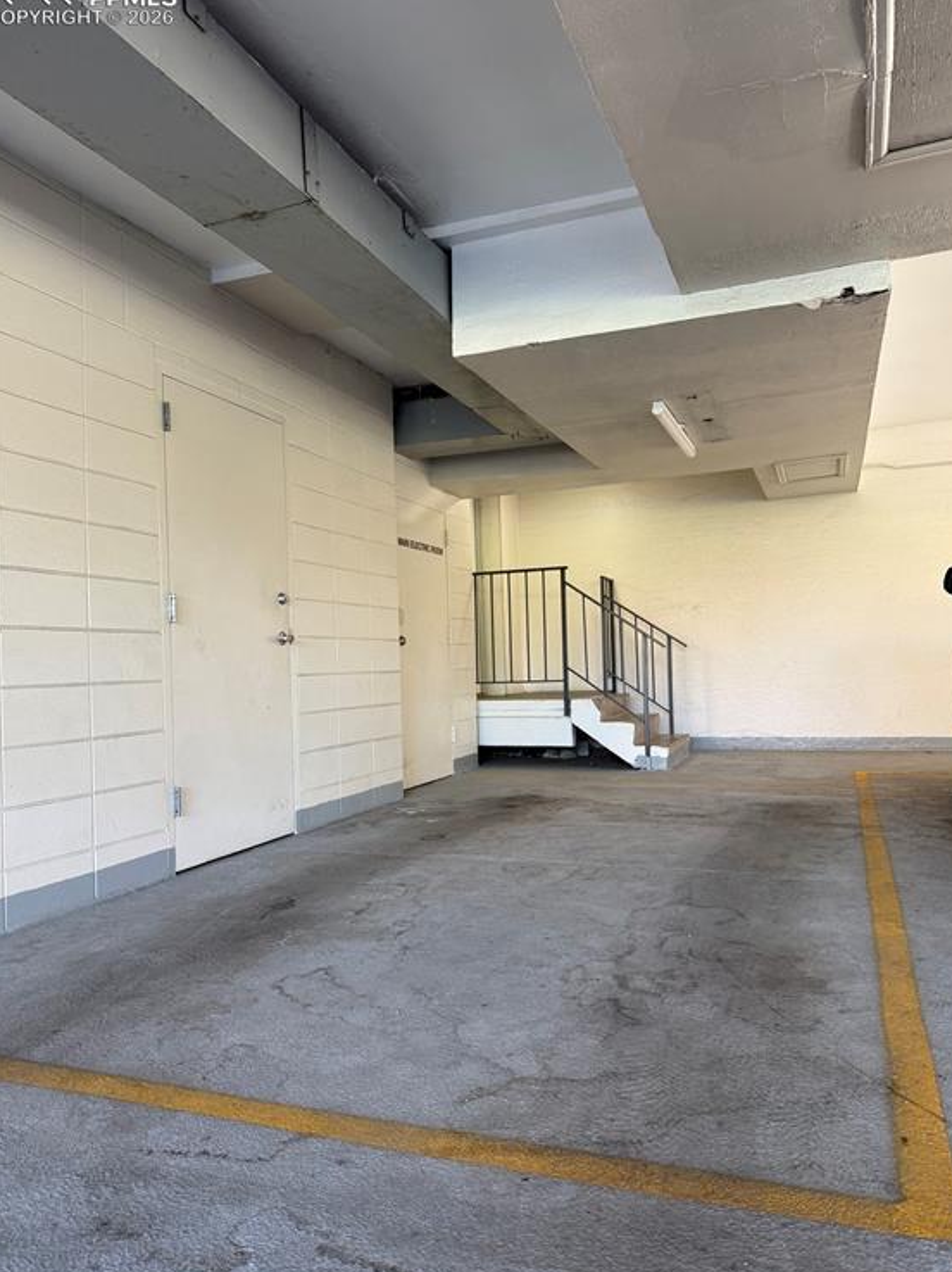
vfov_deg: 69.4
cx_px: 479
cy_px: 633
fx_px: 918
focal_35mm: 25
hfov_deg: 54.8
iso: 200
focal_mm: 6.76
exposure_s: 1/121
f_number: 1.78
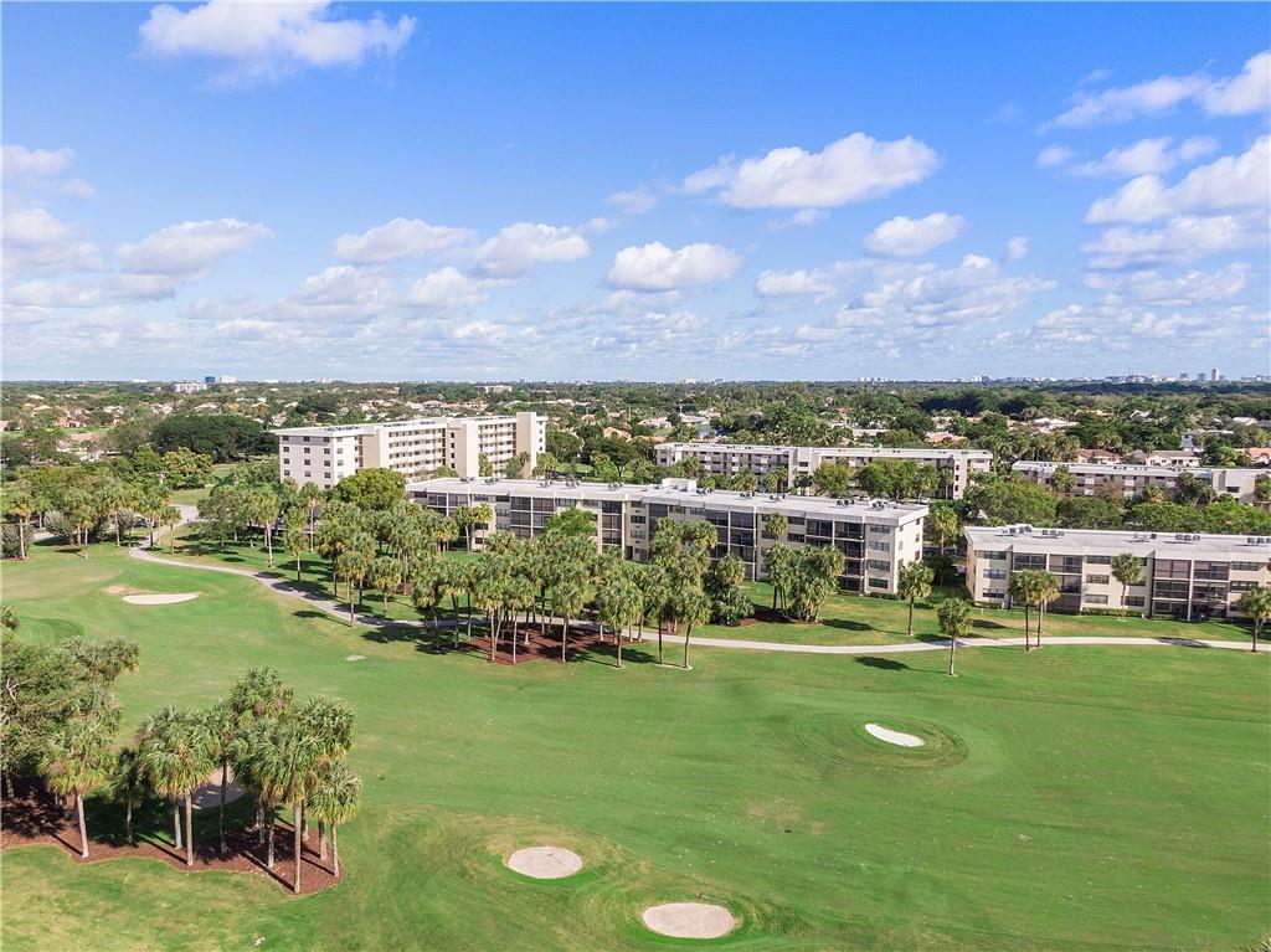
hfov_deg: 71.6
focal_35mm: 24
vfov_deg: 56.8
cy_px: 476
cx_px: 636
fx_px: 881
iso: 100
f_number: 2.8
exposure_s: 1/1250
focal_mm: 4.39
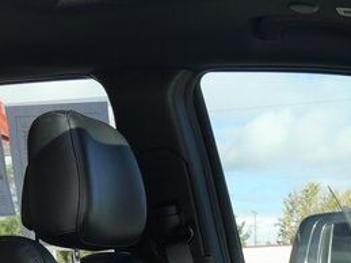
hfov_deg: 20.7
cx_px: 172
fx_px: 963
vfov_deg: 13.8
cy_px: 474
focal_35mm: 95
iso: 200
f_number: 4.5
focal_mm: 12
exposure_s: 1/160
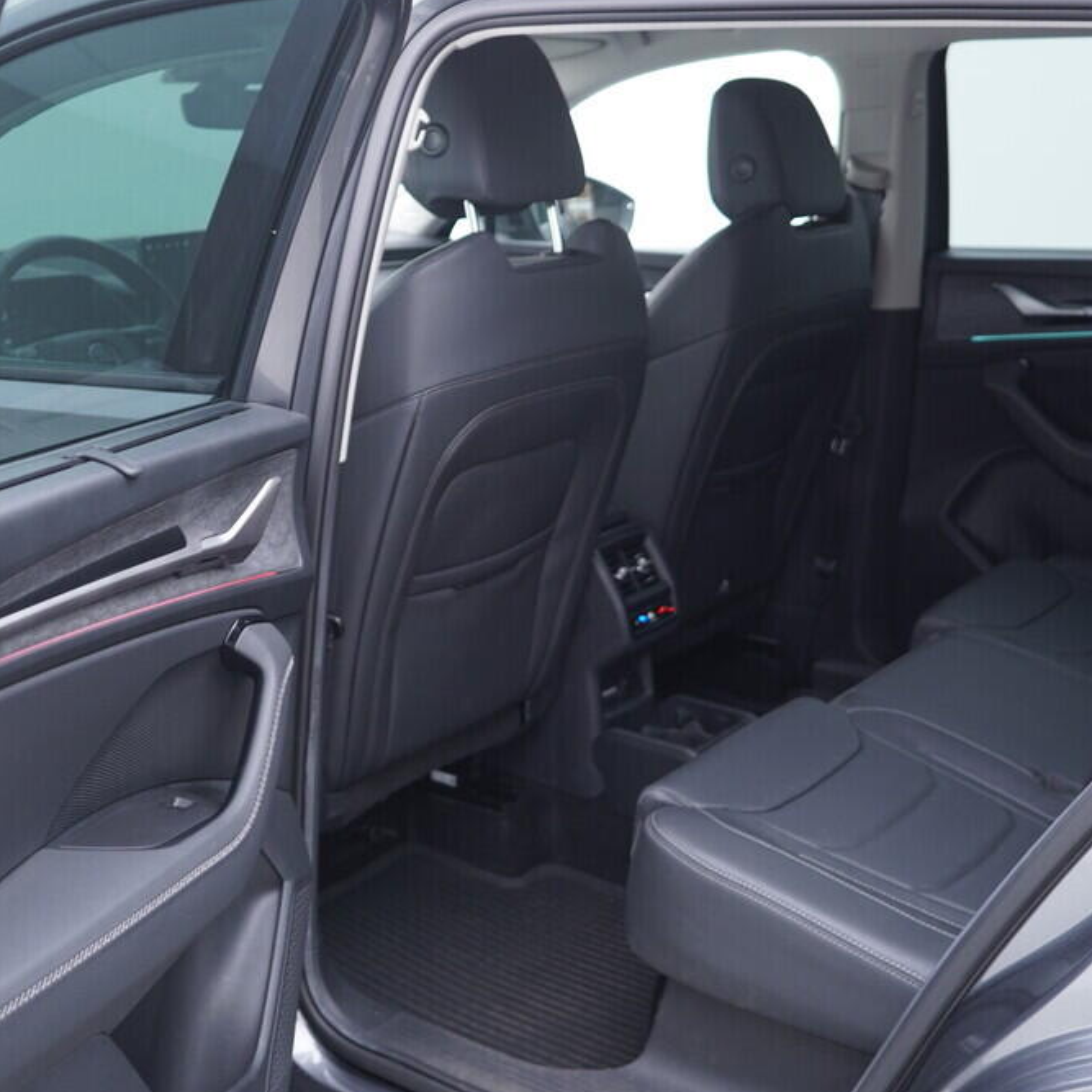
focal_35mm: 47
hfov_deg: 36.0
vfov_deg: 36.1
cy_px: 549
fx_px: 1677
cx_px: 467
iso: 250
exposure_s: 1/40
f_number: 2.8
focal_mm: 24
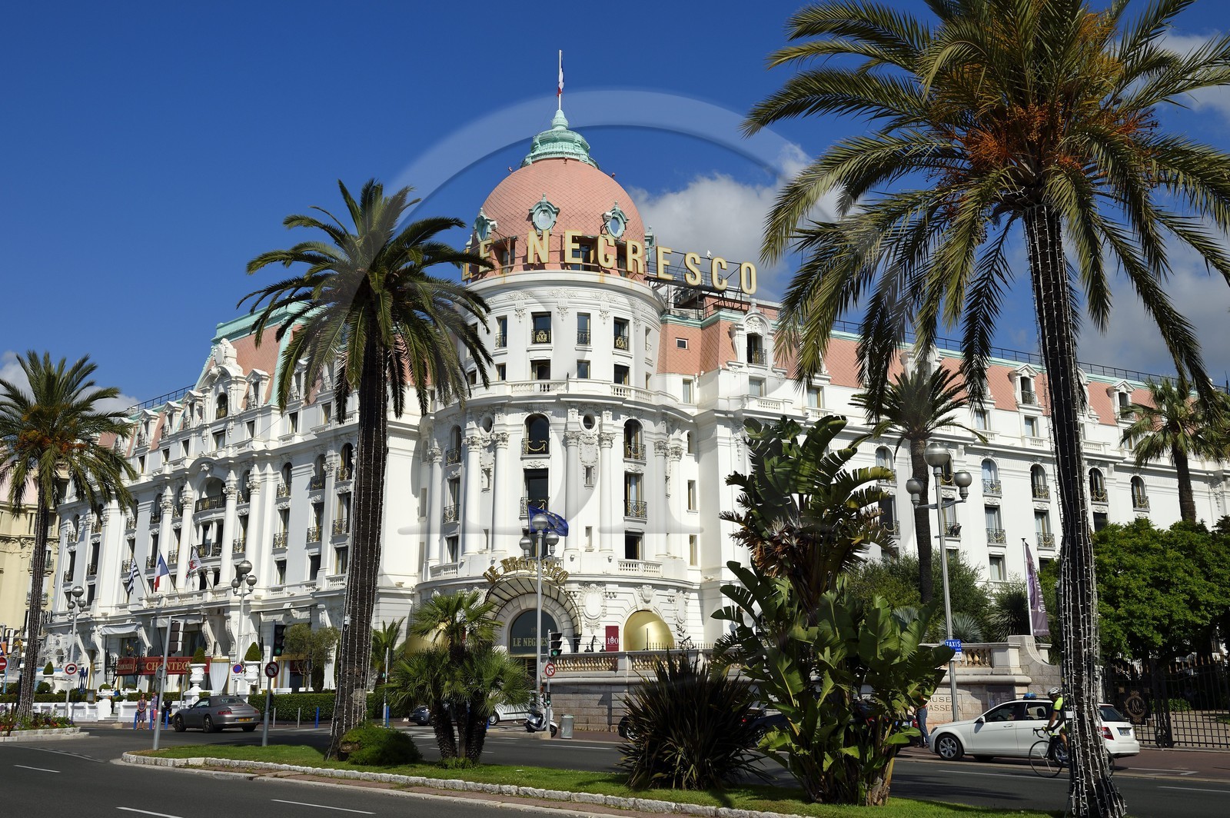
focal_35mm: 34
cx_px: 615
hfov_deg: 55.8
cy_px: 409
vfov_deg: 38.8
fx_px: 1161
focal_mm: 34
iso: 200
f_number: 14
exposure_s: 1/400
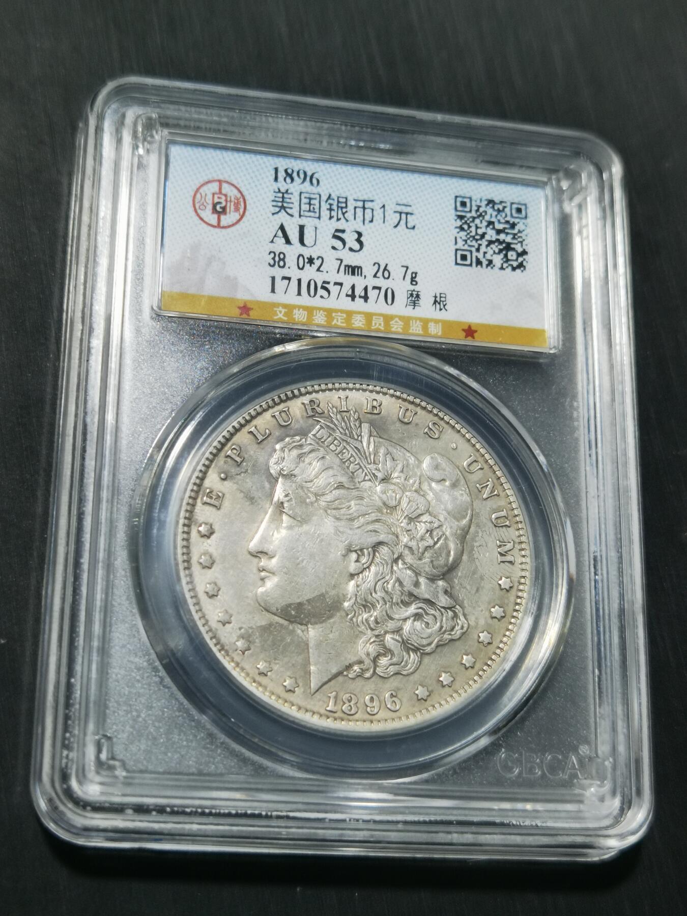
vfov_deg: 35.5
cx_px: 344
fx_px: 1429
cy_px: 458
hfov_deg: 27.0
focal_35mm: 54
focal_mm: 6.67
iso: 100
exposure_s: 1/100
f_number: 1.9
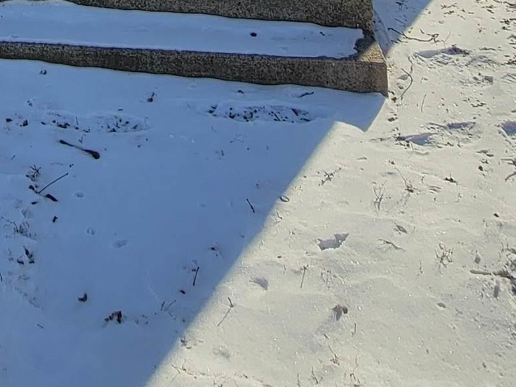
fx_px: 760
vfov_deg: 19.2
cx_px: 71
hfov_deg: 35.7
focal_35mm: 51
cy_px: -358
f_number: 2.2
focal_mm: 2.2
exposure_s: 1/1597
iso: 50
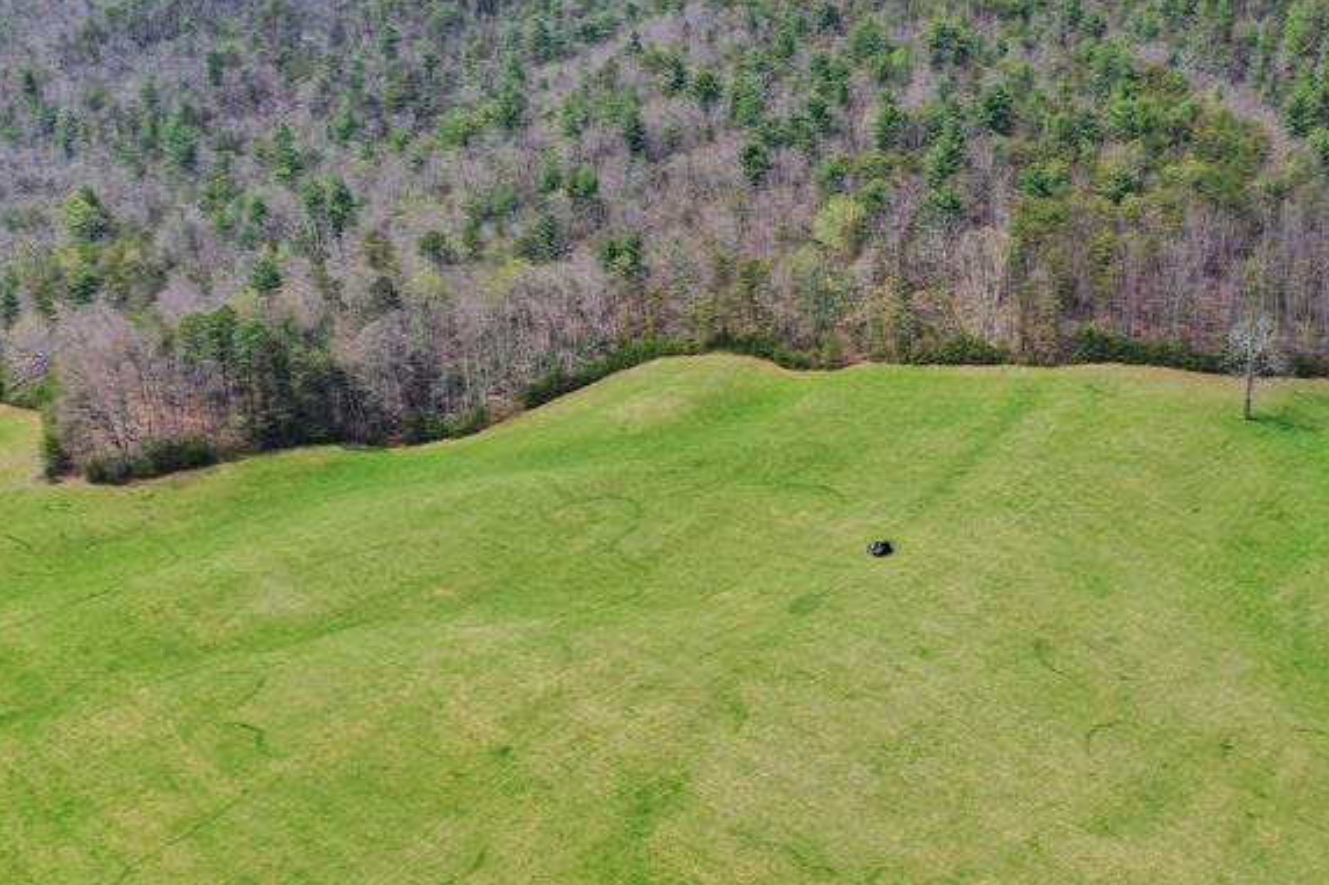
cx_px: 848
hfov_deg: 41.6
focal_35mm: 47
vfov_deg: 28.6
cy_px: 499
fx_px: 1734
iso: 100
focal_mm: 10.26
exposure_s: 1/200
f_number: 4.5
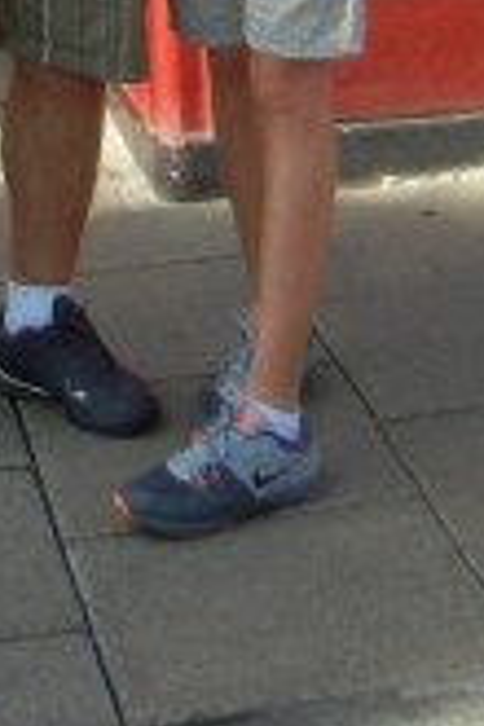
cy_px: -642
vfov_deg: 12.7
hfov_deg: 9.5
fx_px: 2924
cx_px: 167
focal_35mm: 145
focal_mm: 5.4
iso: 160
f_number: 3.5
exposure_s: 1/791
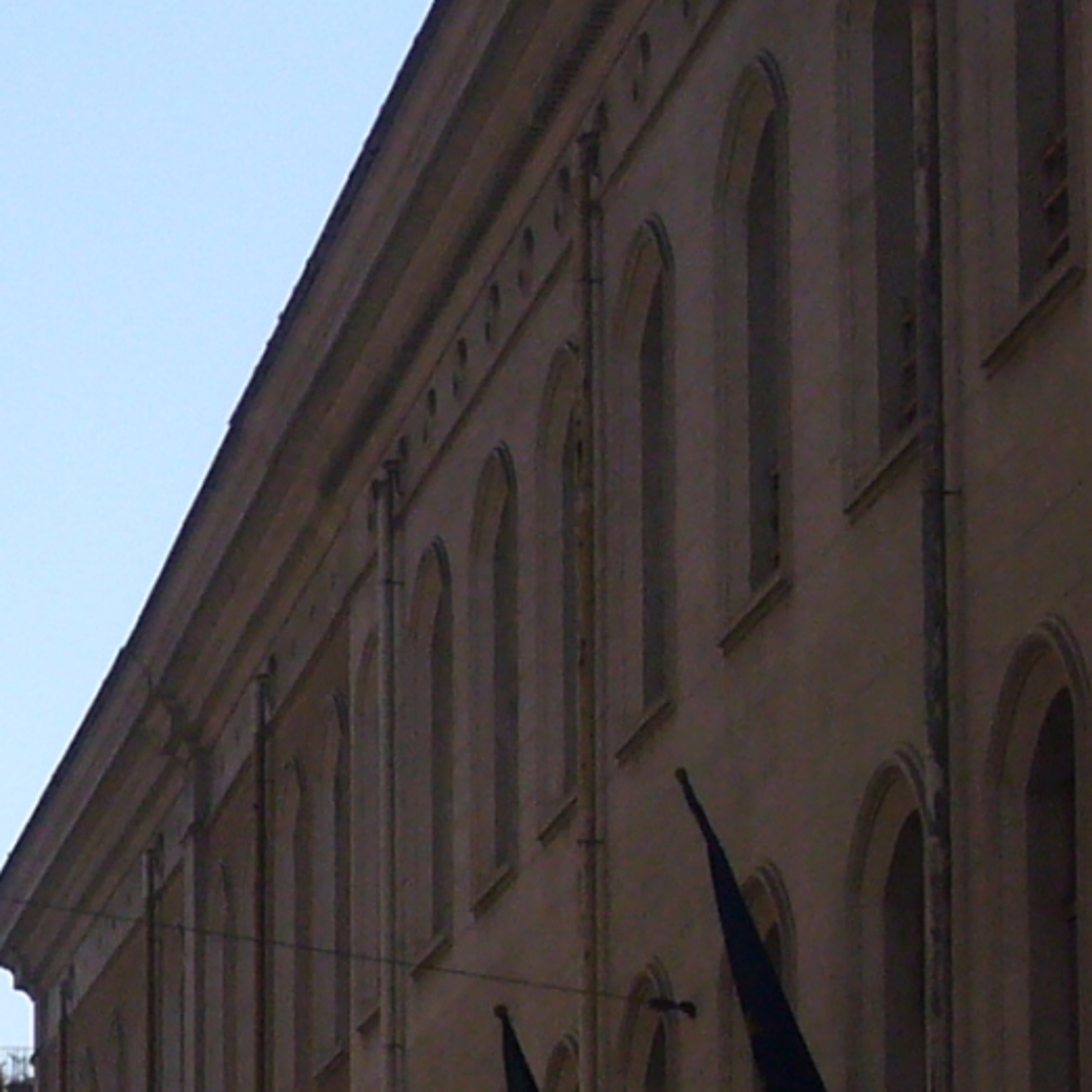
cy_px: 1243
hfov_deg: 7.4
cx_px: -571
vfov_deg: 7.4
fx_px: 8352
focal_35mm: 234
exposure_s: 1/320
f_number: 8
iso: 80
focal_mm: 8.8
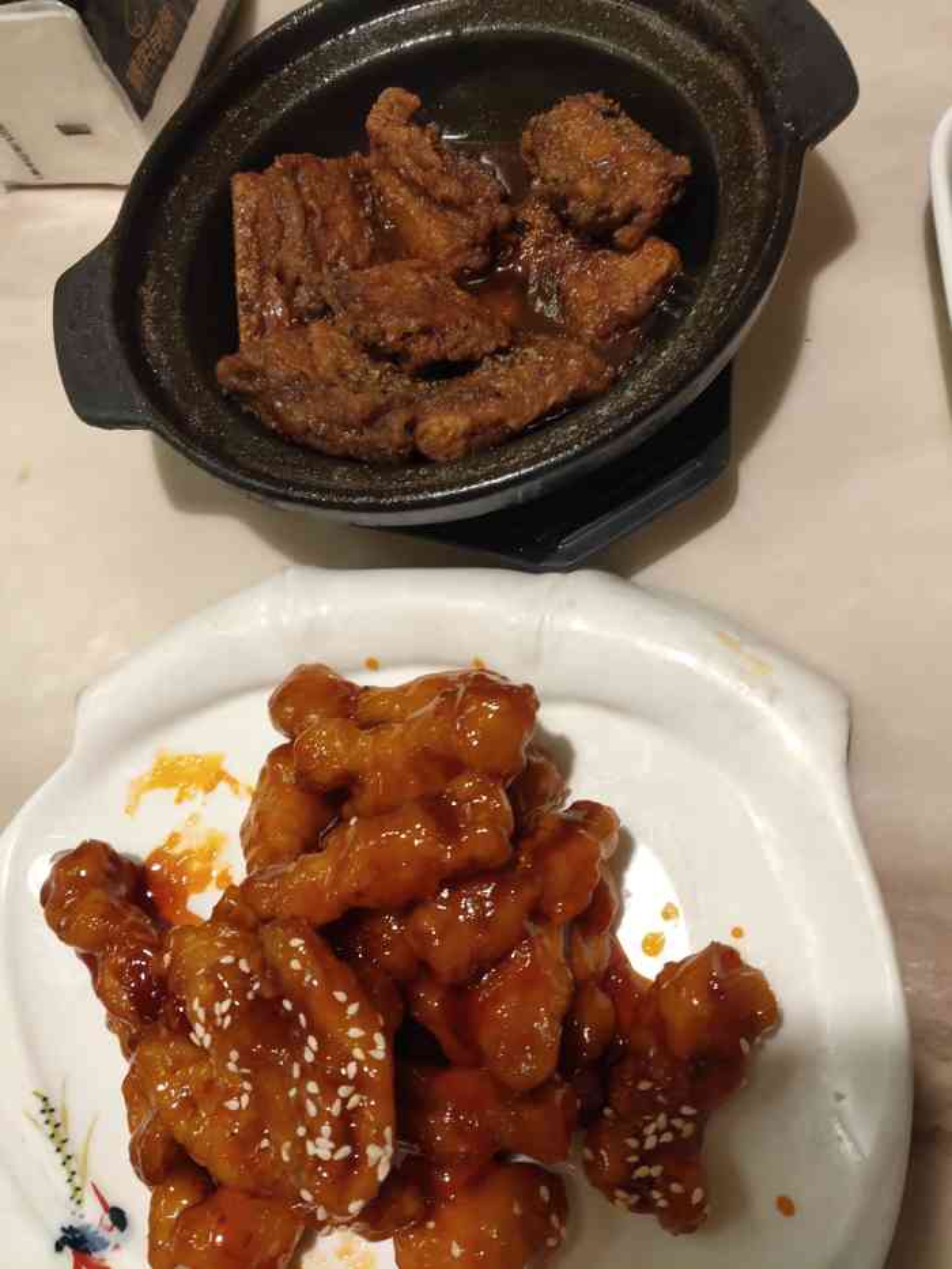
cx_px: 476
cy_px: 634
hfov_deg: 46.8
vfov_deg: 60.0
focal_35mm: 30
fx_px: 1100
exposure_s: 1/50
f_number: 1.8
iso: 190
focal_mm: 4.35
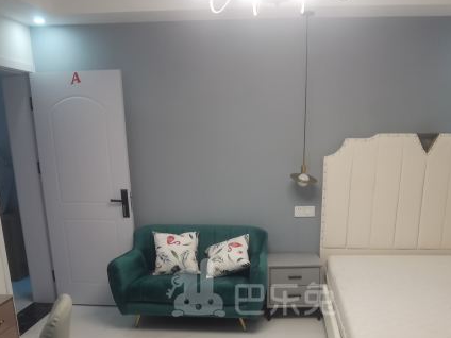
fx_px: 443
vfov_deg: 39.5
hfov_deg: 53.8
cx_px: 251
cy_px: 288
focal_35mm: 34
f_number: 1.8
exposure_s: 1/100
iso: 160
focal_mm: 4.4
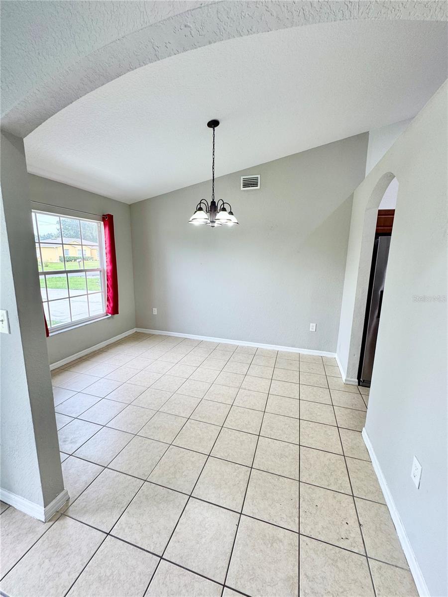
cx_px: 224
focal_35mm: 14
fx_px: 242
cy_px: 298
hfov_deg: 85.7
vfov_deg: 102.1
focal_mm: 2.22
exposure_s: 1/120
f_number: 2.2
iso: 80
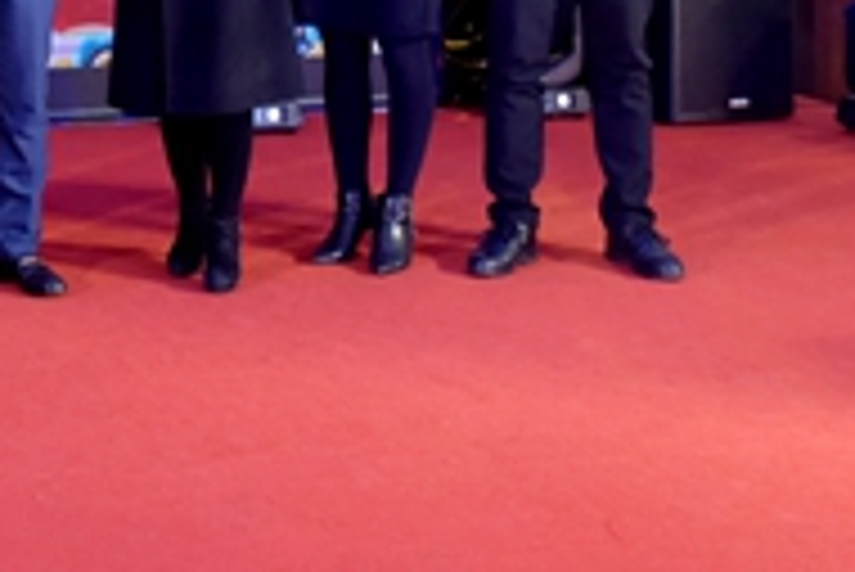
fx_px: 1878
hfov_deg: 23.6
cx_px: -153
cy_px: -162
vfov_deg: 16.4
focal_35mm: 79
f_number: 5.6
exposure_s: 1/125
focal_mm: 30
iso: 3200
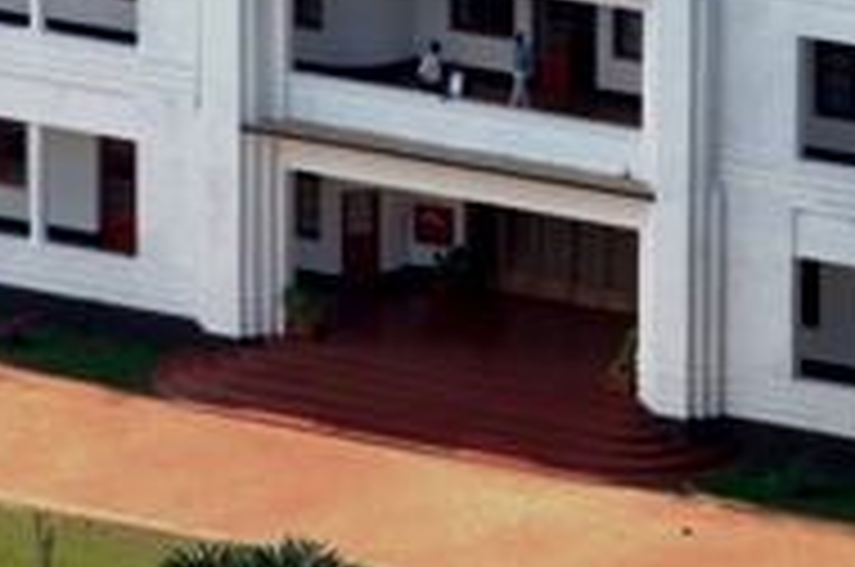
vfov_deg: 2.6
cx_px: 374
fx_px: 12582
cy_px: -160
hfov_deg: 3.9
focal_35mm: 531
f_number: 8
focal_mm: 105
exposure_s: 1/250
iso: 500
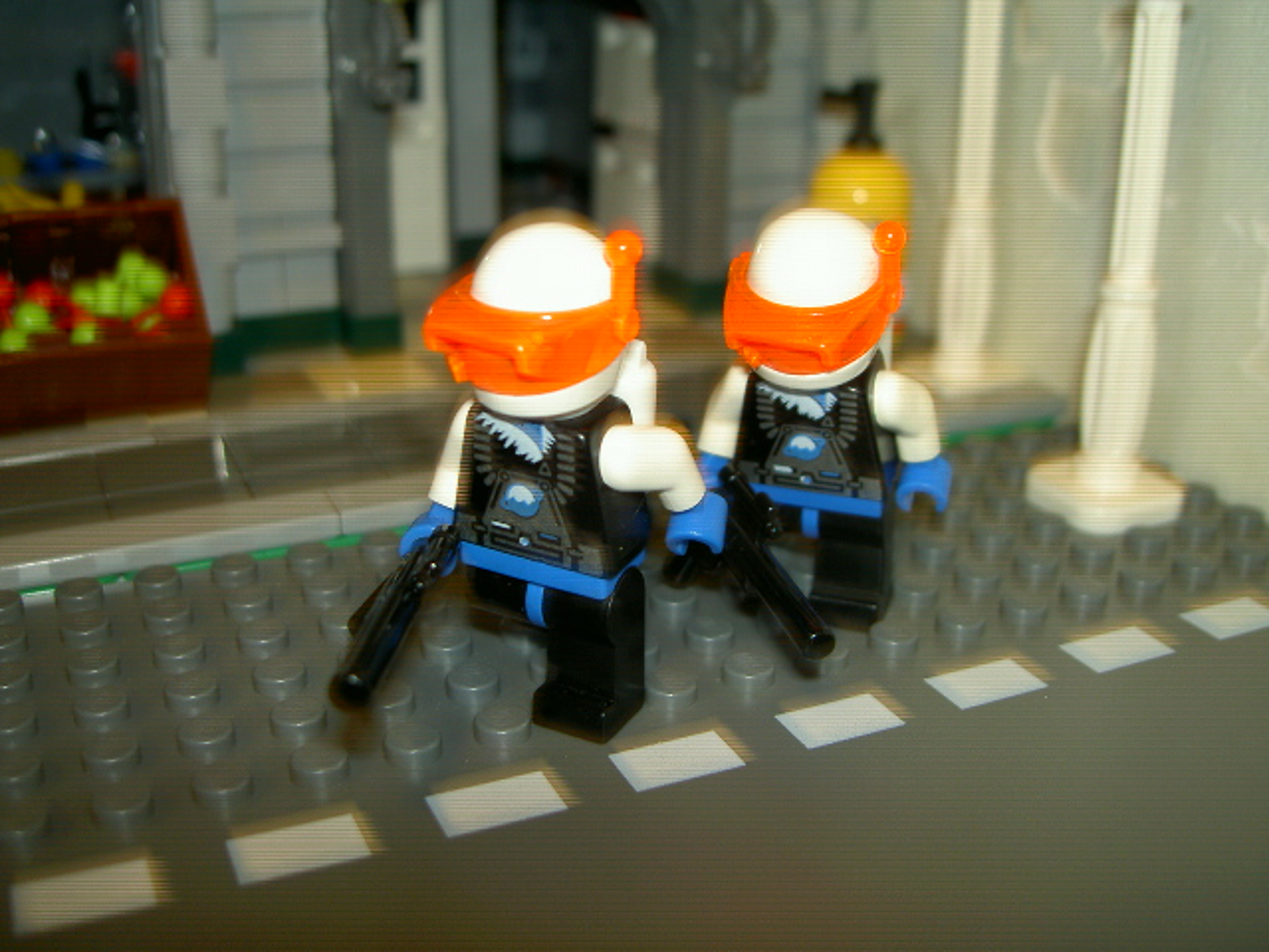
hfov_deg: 47.9
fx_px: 1430
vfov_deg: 36.8
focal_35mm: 39
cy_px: 476
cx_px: 634
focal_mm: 8
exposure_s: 1/60
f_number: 2.8
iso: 50
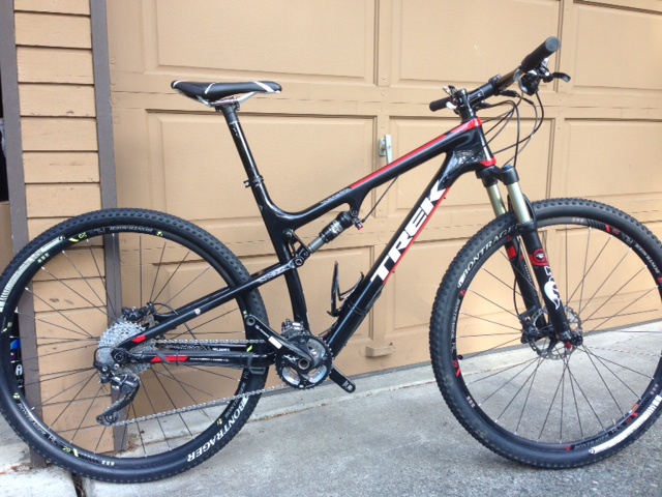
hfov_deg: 55.4
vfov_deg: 42.9
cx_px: 331
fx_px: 631
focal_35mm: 33
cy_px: 248
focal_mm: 4.12
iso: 64
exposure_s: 1/120
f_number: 2.4
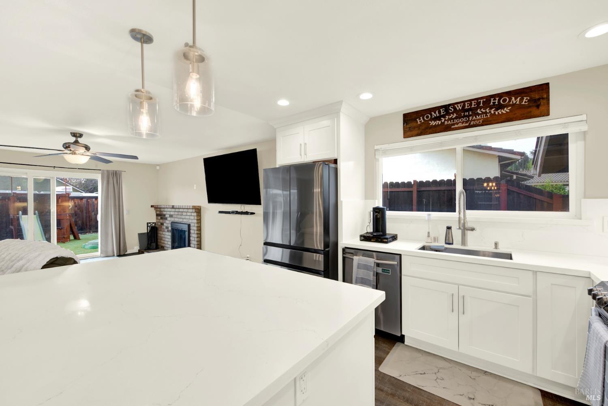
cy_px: 203
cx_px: 304
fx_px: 237
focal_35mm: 14
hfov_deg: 104.2
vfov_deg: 81.3
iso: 100
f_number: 14
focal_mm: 14
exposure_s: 1/3.33
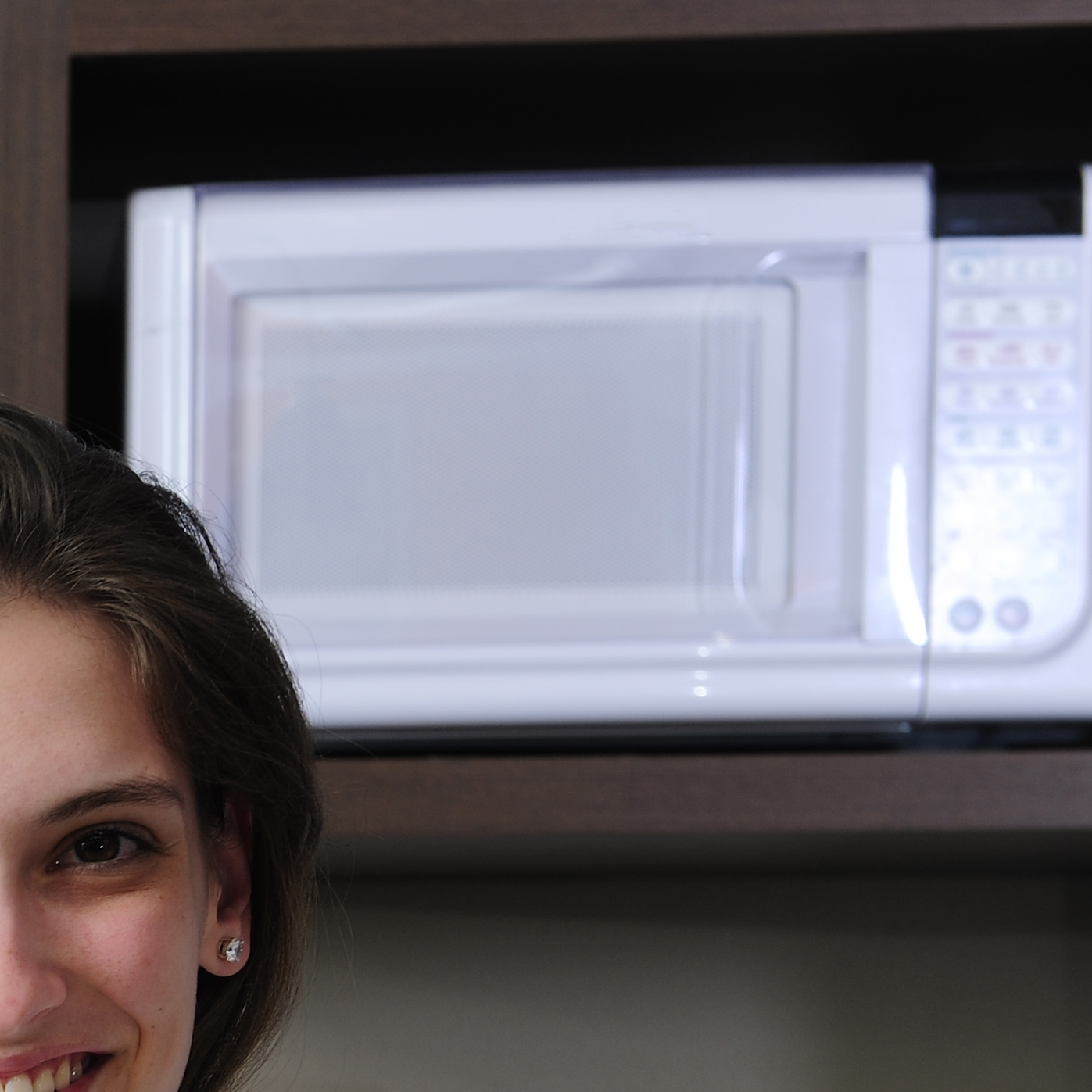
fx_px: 6567
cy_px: 1459
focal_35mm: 184
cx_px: -768
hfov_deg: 9.1
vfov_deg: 9.3
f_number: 6.3
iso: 100
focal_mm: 50
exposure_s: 1/125
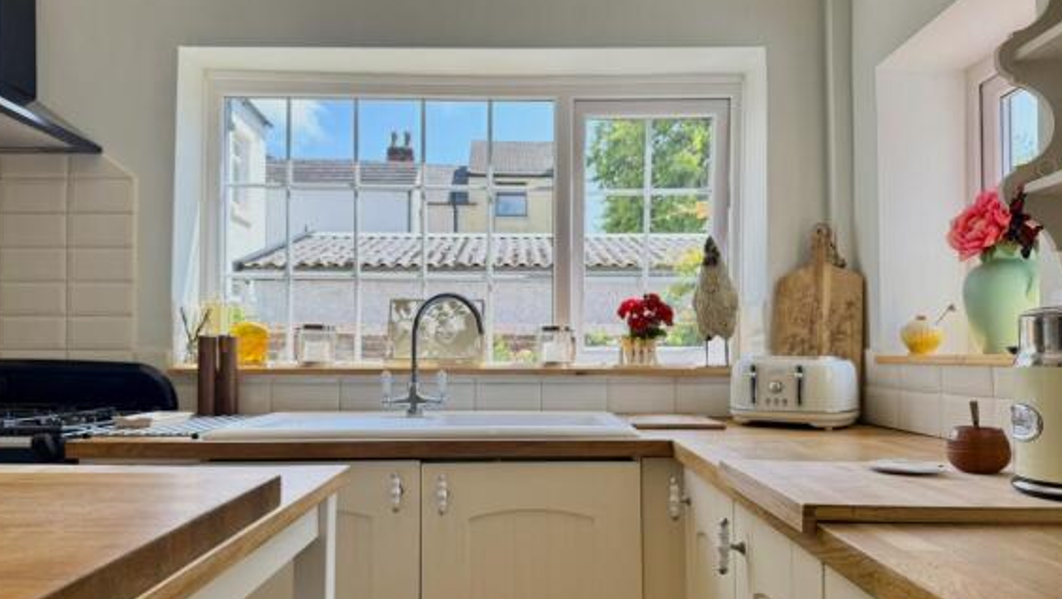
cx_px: 523
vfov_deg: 42.9
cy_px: 342
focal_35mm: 27
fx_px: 761
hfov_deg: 69.8
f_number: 1.78
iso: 100
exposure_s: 1/347
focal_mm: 6.76
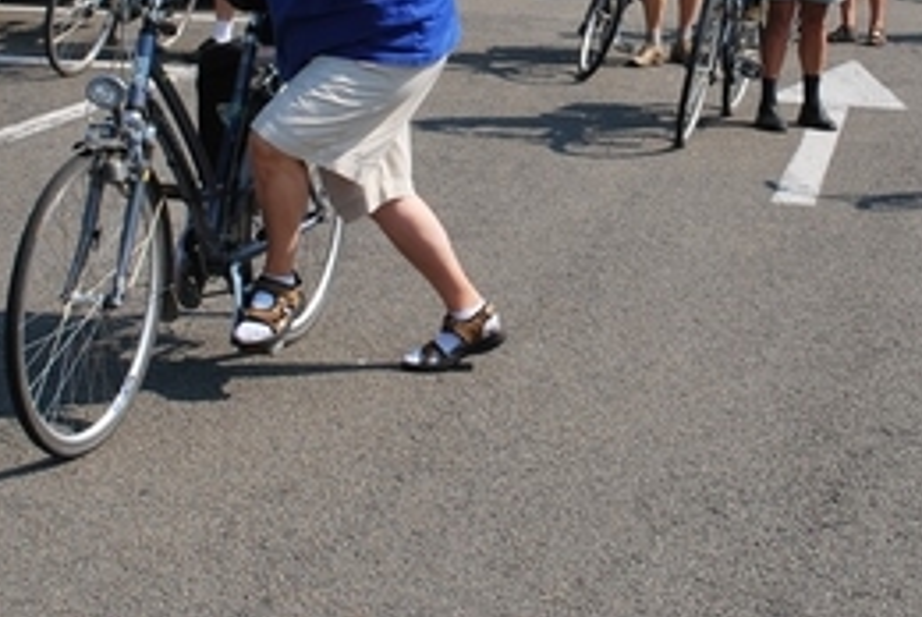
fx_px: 2128
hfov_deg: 24.3
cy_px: -30
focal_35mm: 83
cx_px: 610
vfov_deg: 16.1
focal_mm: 24
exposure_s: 1/250
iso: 100
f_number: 8
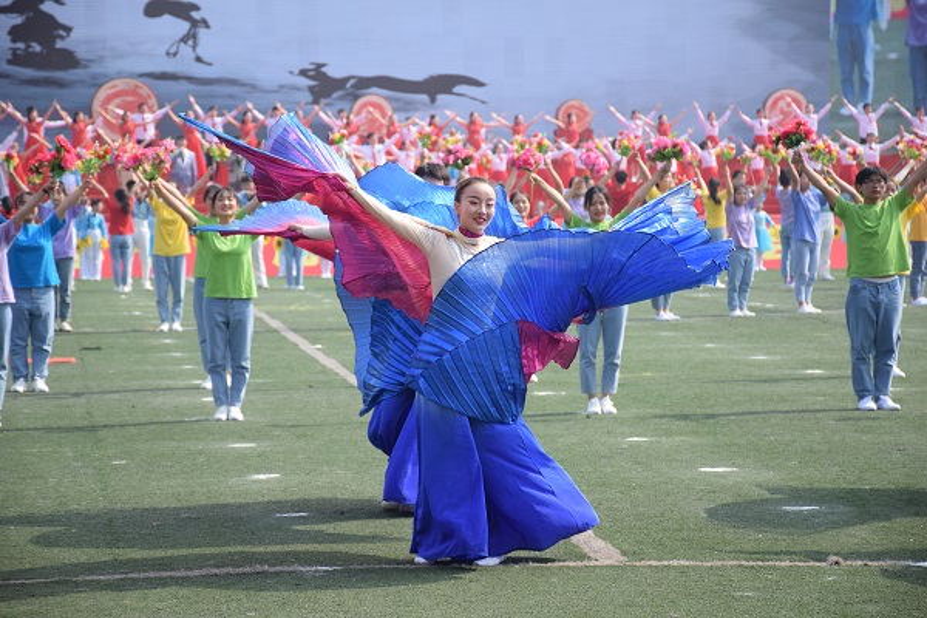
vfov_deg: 9.1
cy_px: 309
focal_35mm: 150
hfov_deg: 13.7
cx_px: 464
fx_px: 3862
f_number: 5.6
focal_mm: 100
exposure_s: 1/1600
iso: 640
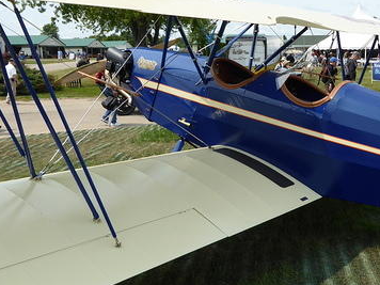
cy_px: 132
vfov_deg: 32.2
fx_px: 494
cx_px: 263
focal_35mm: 45
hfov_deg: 41.4
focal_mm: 4.3
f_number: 3.3
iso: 100
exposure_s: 1/1000
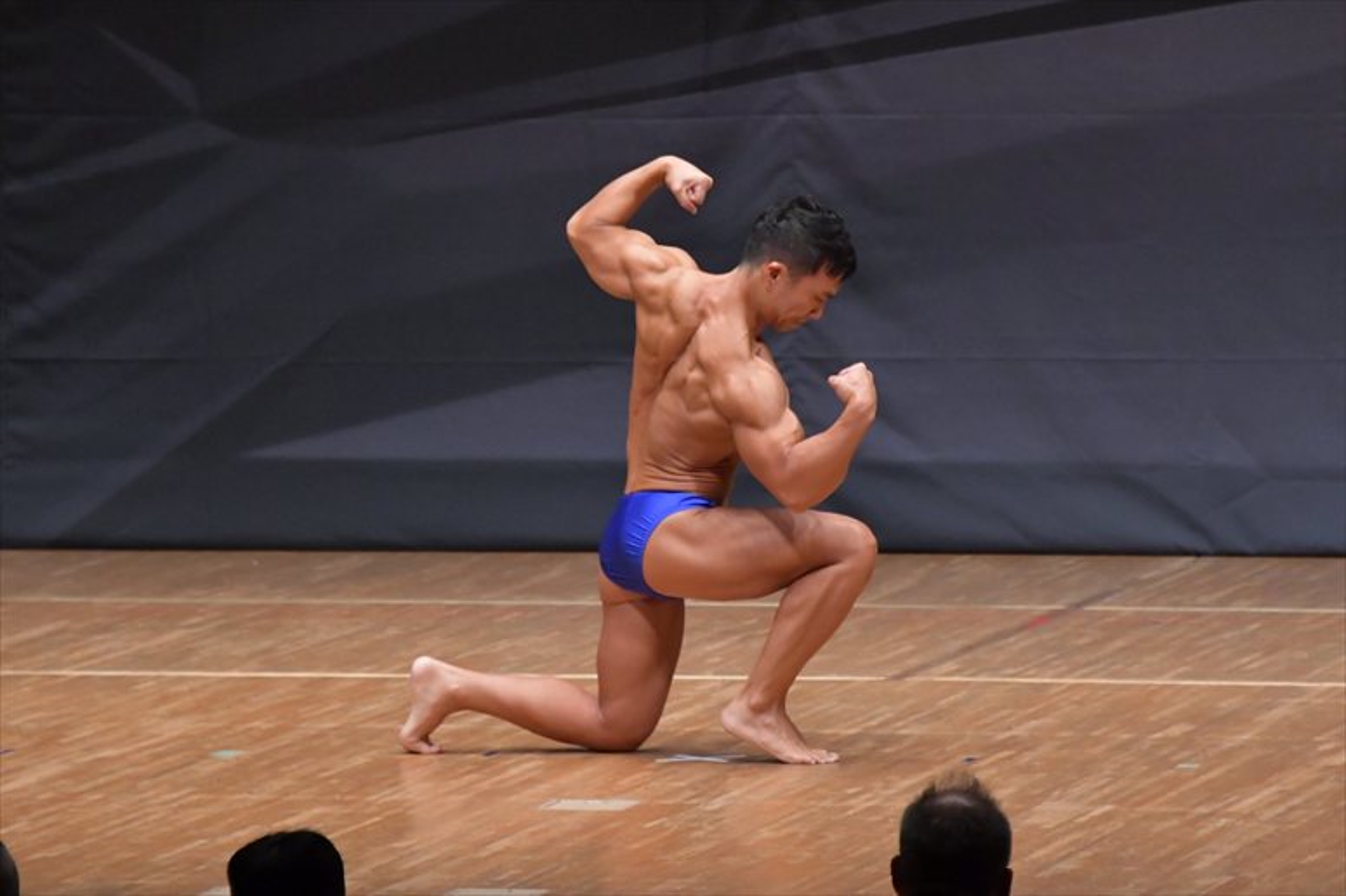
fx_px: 11772
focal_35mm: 315
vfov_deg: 4.4
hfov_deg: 6.5
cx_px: 673
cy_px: 448
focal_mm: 210
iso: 6400
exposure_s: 1/400
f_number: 5.6
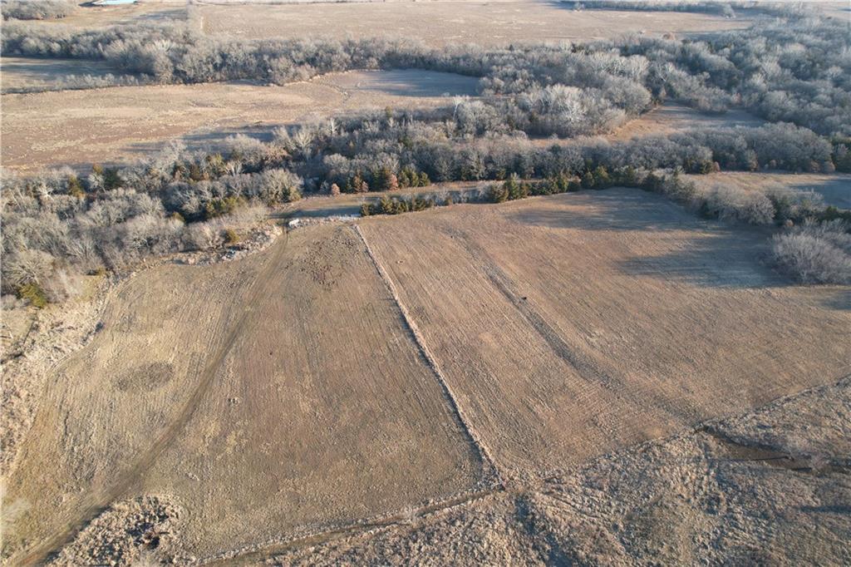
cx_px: 426
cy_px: 284
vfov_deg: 57.2
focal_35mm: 22
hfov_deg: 78.6
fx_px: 520
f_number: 2.8
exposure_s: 1/240
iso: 100
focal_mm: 8.38
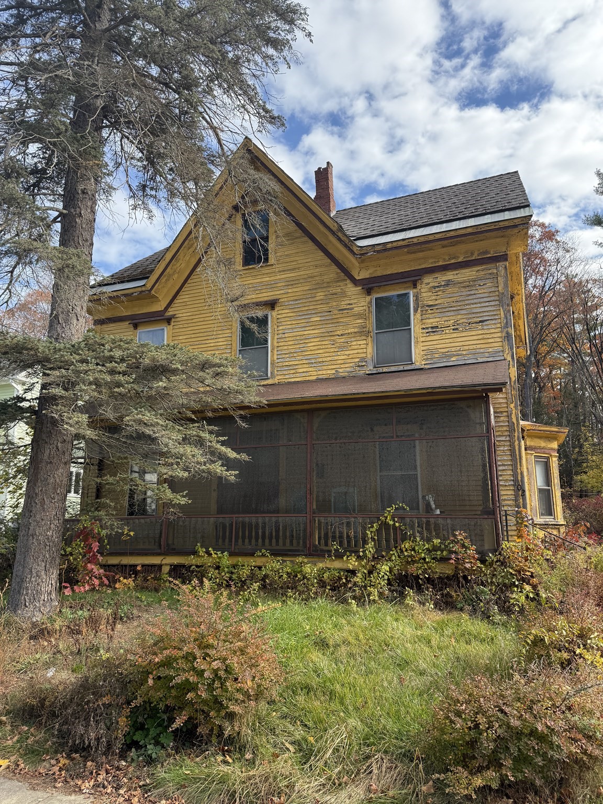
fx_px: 557
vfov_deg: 71.6
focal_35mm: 24
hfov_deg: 56.8
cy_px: 402
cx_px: 302
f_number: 1.78
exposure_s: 1/1464
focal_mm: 6.76
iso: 100
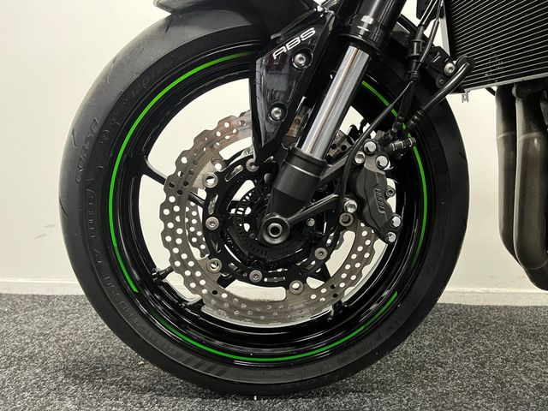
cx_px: 274
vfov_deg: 53.1
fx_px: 412
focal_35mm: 26
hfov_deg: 67.3
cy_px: 206
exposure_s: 1/33
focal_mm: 5.1
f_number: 1.6
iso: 400
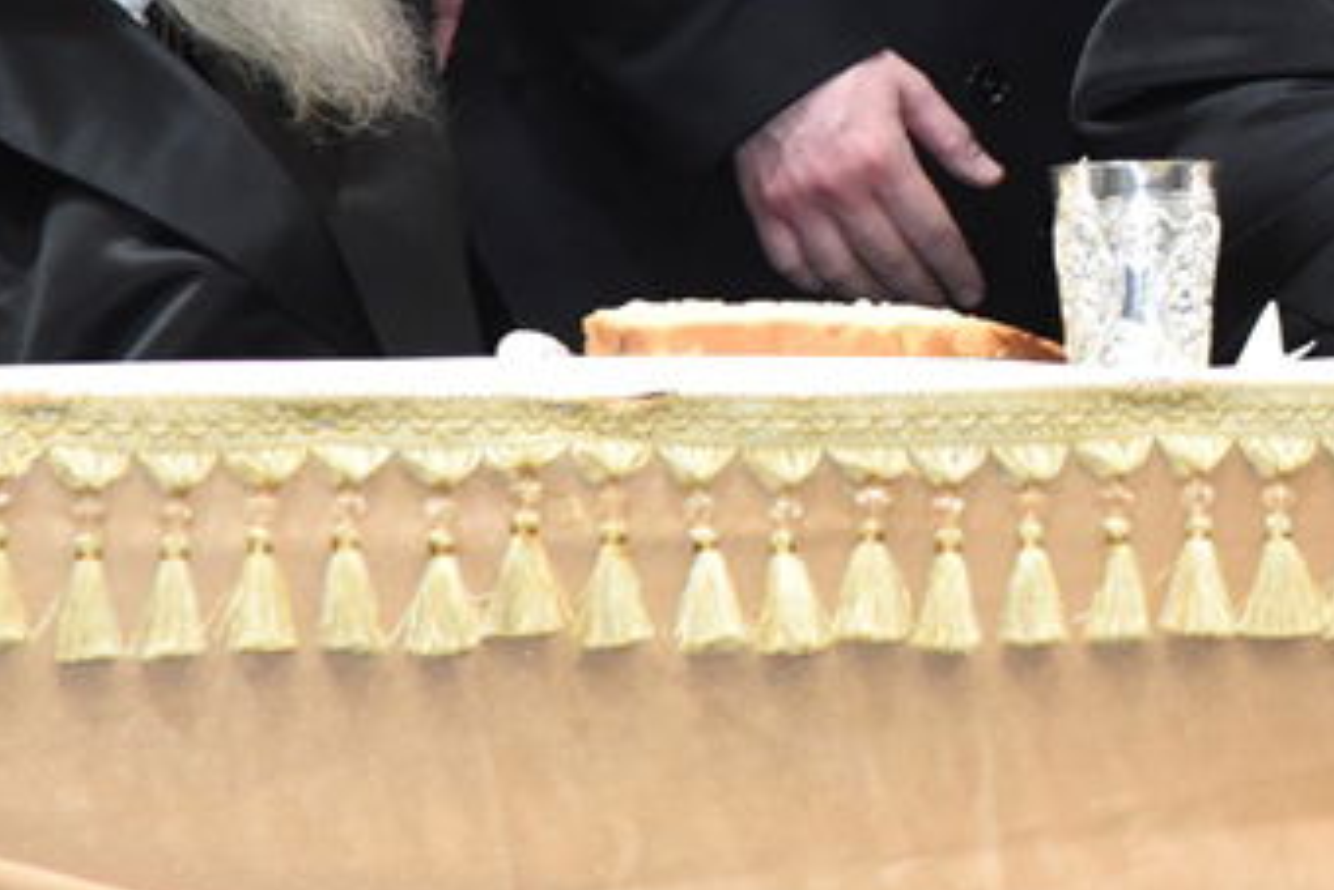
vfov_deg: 4.3
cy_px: -233
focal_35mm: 316
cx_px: 1687
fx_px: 11714
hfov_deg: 6.5
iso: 3200
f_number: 5.6
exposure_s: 1/125
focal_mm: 105
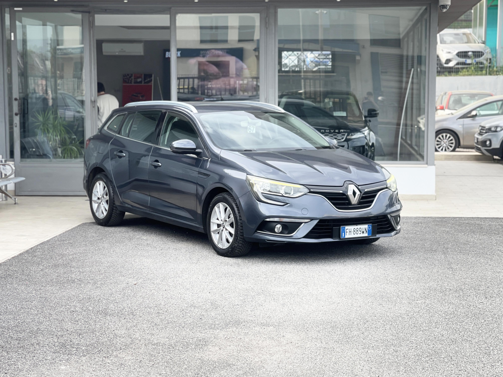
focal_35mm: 64
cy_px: 188
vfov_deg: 22.9
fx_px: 930
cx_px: 252
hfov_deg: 30.3
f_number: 2.2
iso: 20
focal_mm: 7.5
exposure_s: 1/144
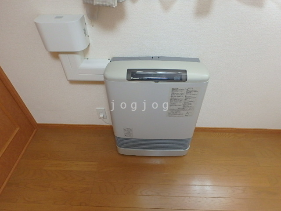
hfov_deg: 79.0
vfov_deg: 63.4
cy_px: 106
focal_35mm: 21
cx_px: 140
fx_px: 170
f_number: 3.5
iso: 500
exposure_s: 1/30
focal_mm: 3.7
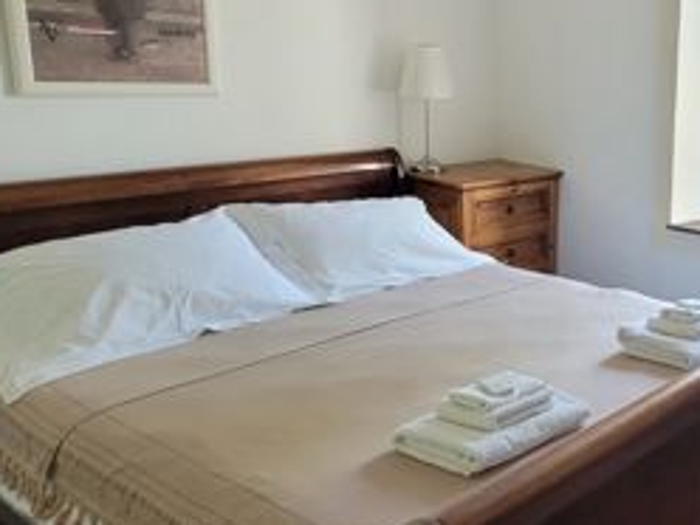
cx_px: 690
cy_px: 223
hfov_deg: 43.4
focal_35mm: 37
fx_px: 748
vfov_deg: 38.6
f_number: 2.2
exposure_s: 1/50
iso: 160
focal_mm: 1.74
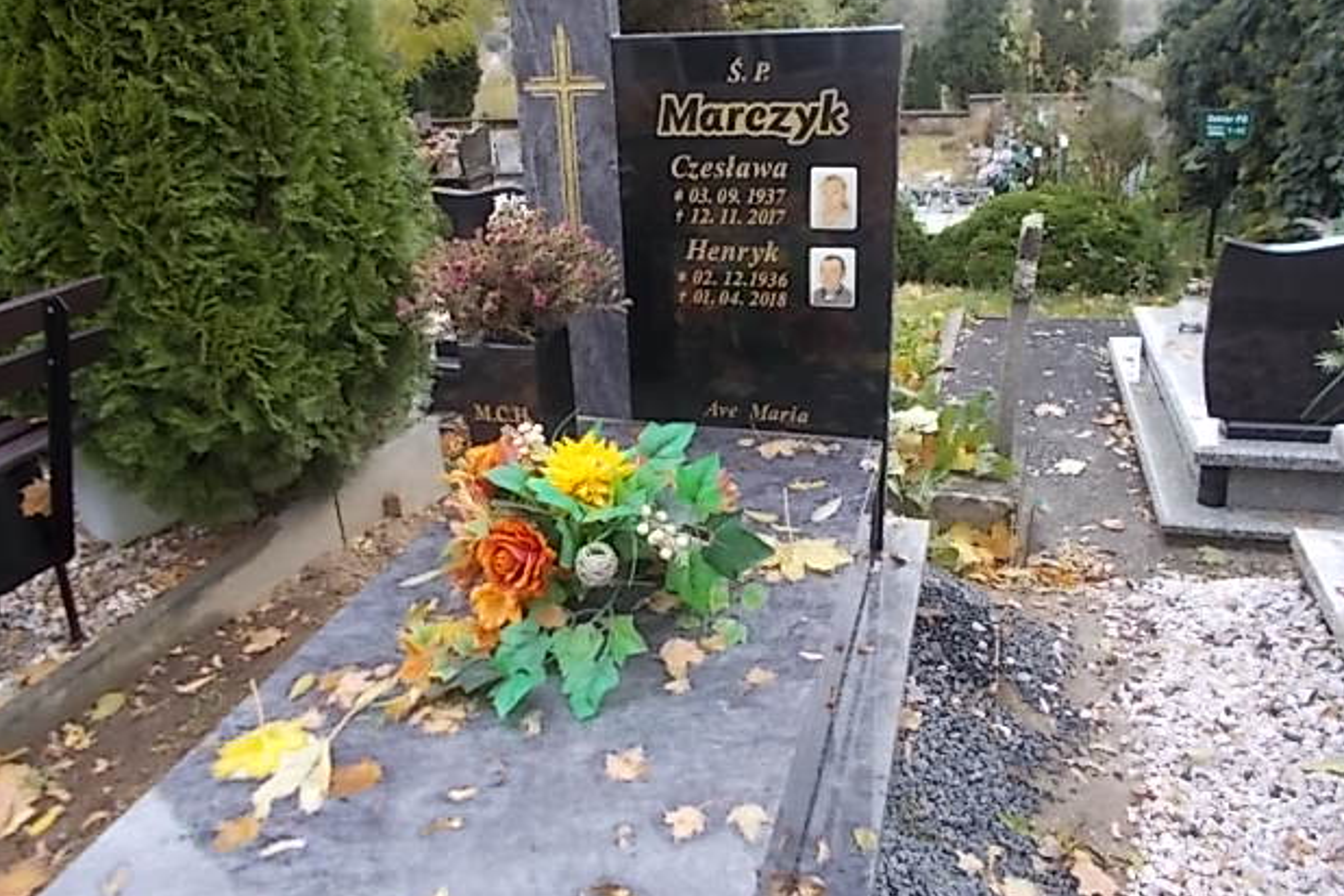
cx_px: 674
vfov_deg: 46.3
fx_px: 1045
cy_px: 383
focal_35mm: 28
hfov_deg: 65.5
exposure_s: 1/40
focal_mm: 4.6
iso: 80
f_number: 3.2
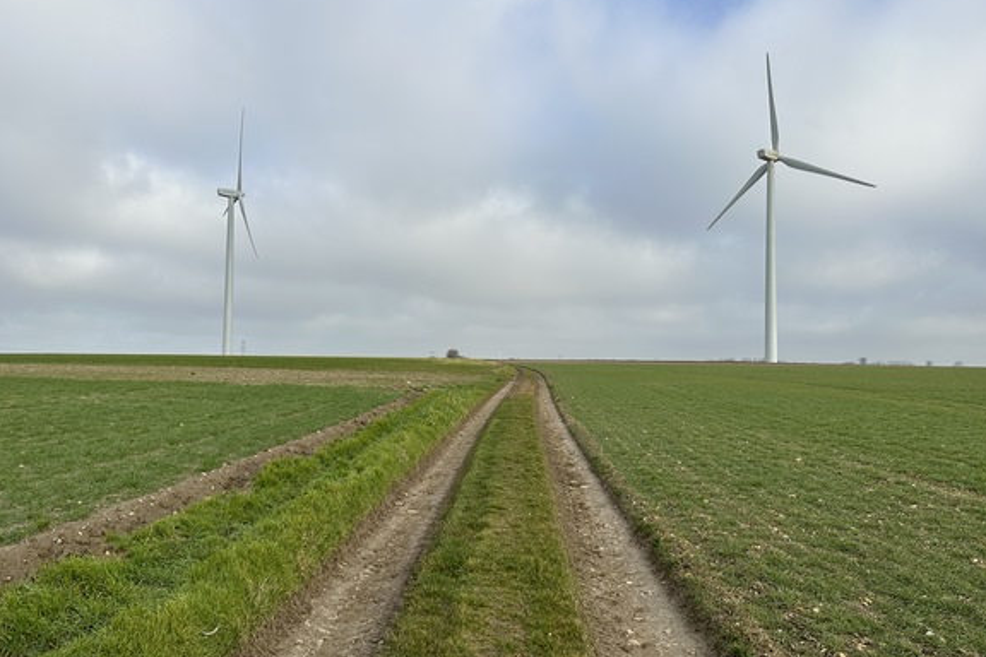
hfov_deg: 69.4
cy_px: 332
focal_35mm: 26
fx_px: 712
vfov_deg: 49.6
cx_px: 496
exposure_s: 1/4348
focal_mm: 6.86
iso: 80
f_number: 1.78
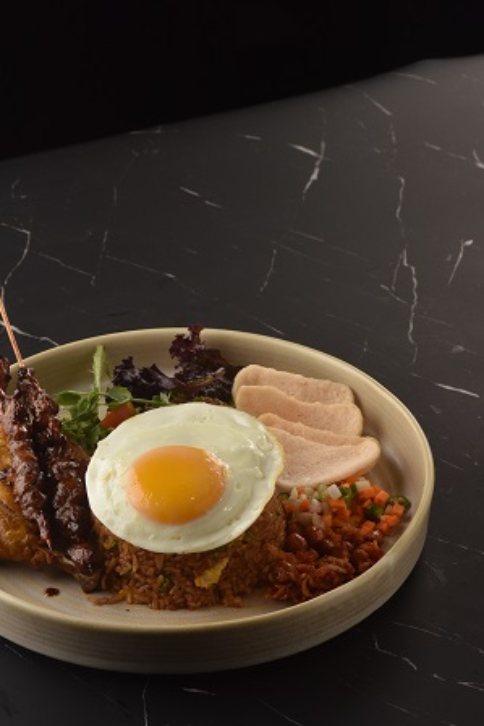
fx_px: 2700
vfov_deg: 15.3
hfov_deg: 10.2
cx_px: 167
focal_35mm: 134
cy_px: 355
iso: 400
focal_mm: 100
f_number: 13
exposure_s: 1/80
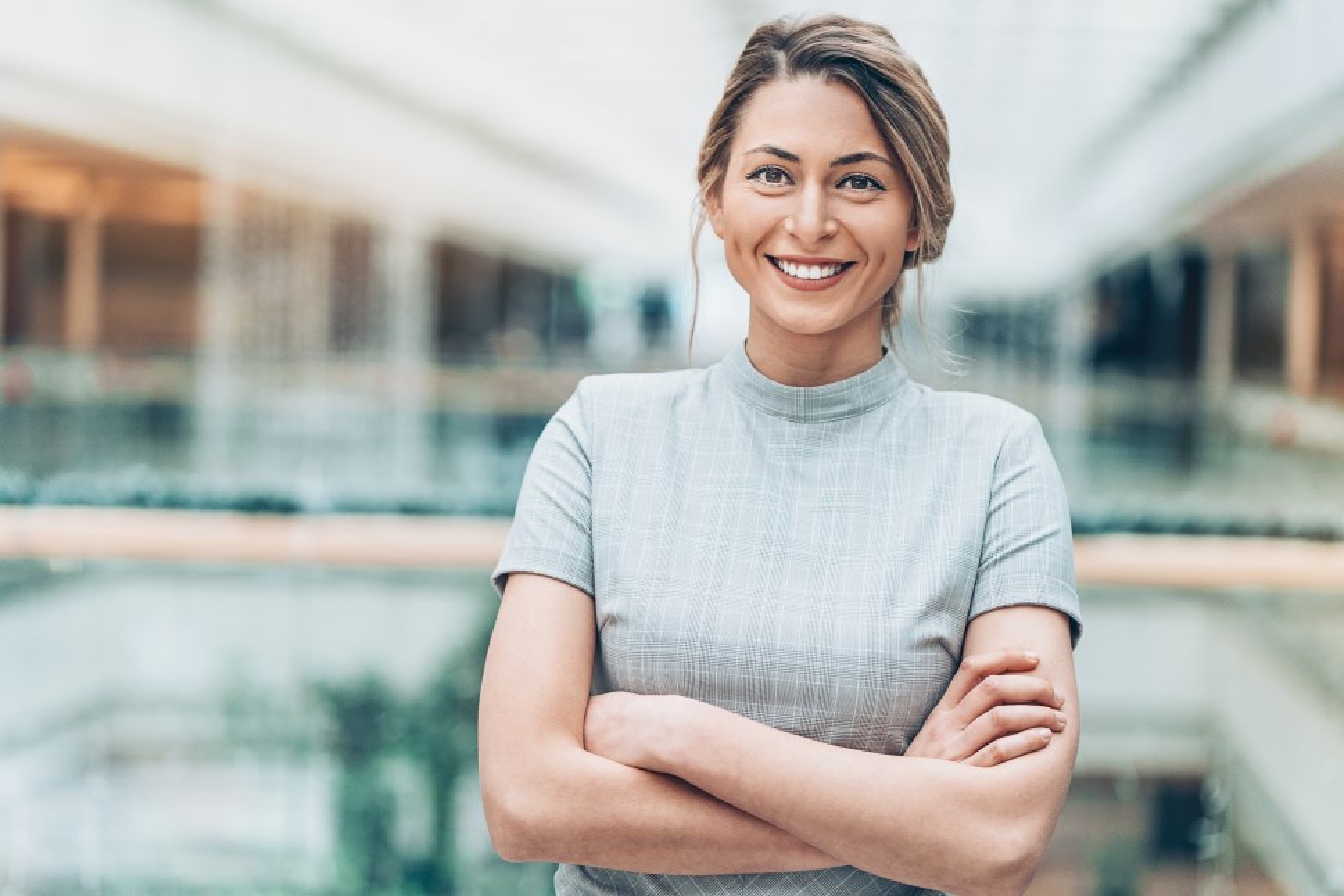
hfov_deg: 23.9
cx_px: 672
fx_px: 3173
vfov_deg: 16.1
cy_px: 448
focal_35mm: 85
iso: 800
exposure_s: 1/400
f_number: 2
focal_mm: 85
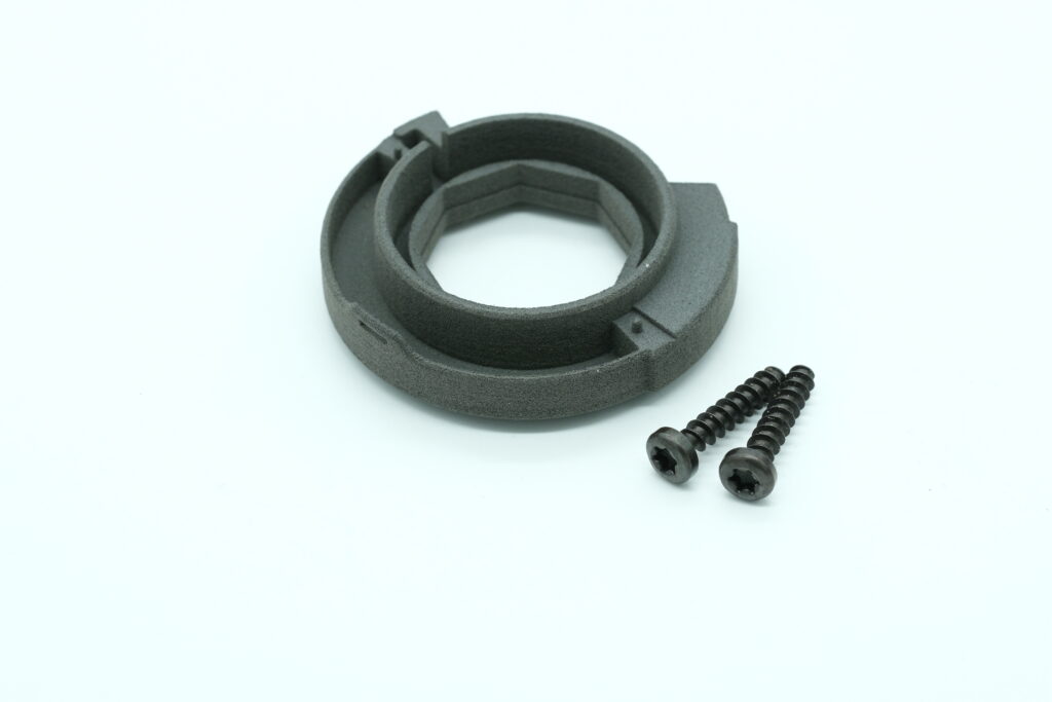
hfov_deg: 17.1
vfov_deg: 11.4
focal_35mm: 120
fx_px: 3507
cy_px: 351
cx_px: 526
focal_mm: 80
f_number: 10
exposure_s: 1/120
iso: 1250
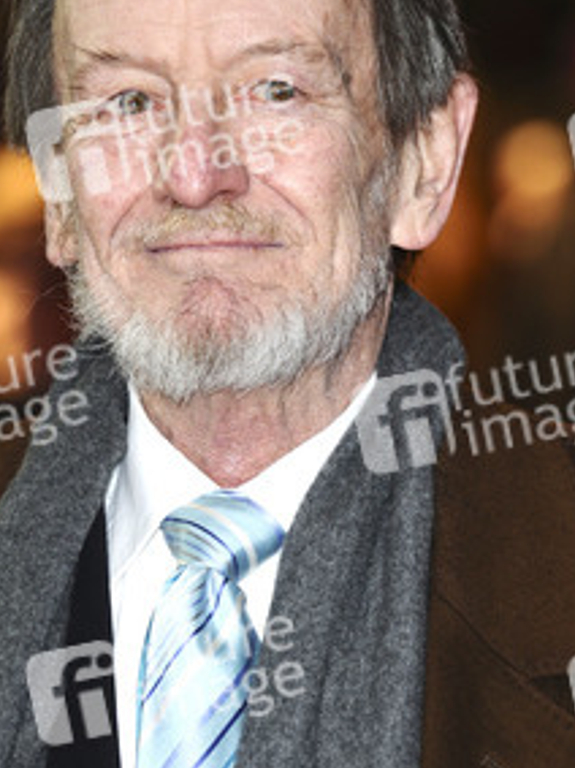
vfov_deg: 5.6
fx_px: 7906
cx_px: 245
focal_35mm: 357
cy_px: 274
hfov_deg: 4.2
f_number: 4.5
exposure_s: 1/200
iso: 320
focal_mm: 175
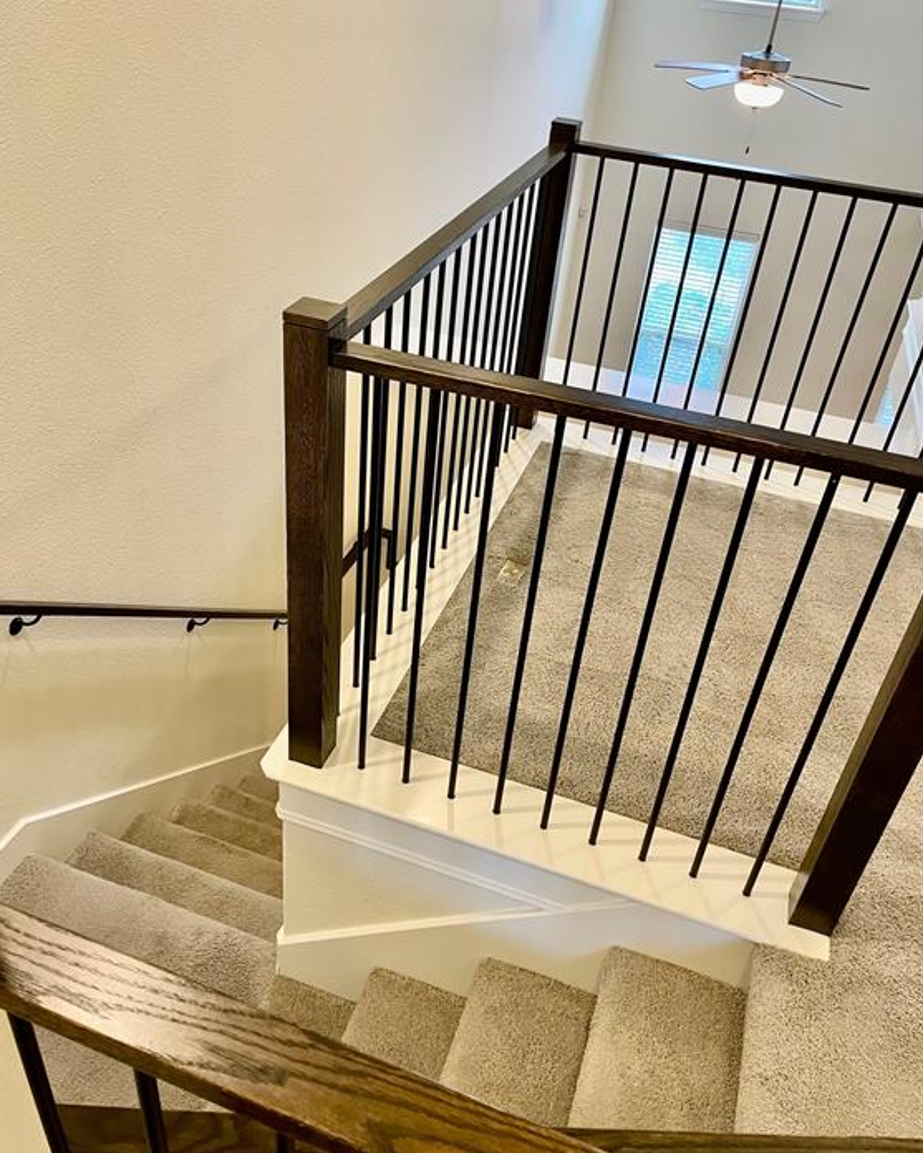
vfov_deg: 62.2
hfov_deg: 51.5
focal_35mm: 28
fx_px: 956
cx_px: 447
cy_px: 557
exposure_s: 1/60
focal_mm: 4.2
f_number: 1.6
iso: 160
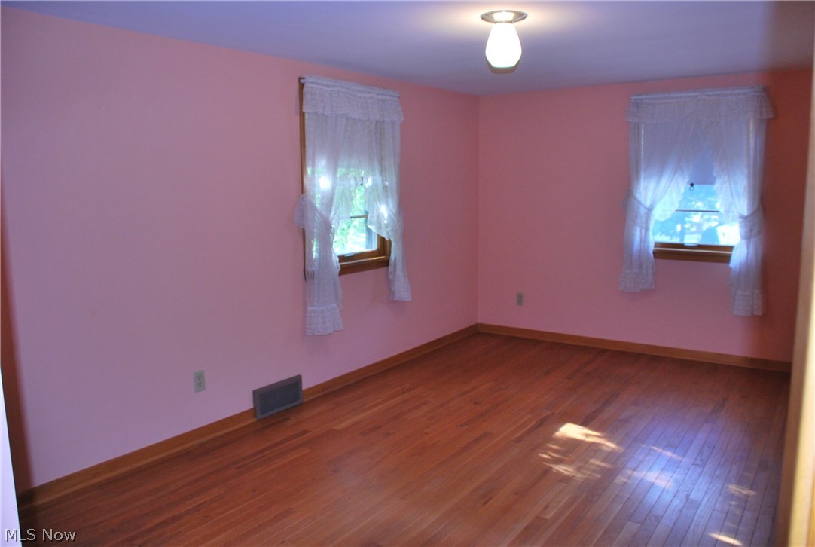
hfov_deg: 67.3
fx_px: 612
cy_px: 274
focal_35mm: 27
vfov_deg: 48.1
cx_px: 408
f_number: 4
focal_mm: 18
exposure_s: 1/60
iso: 400
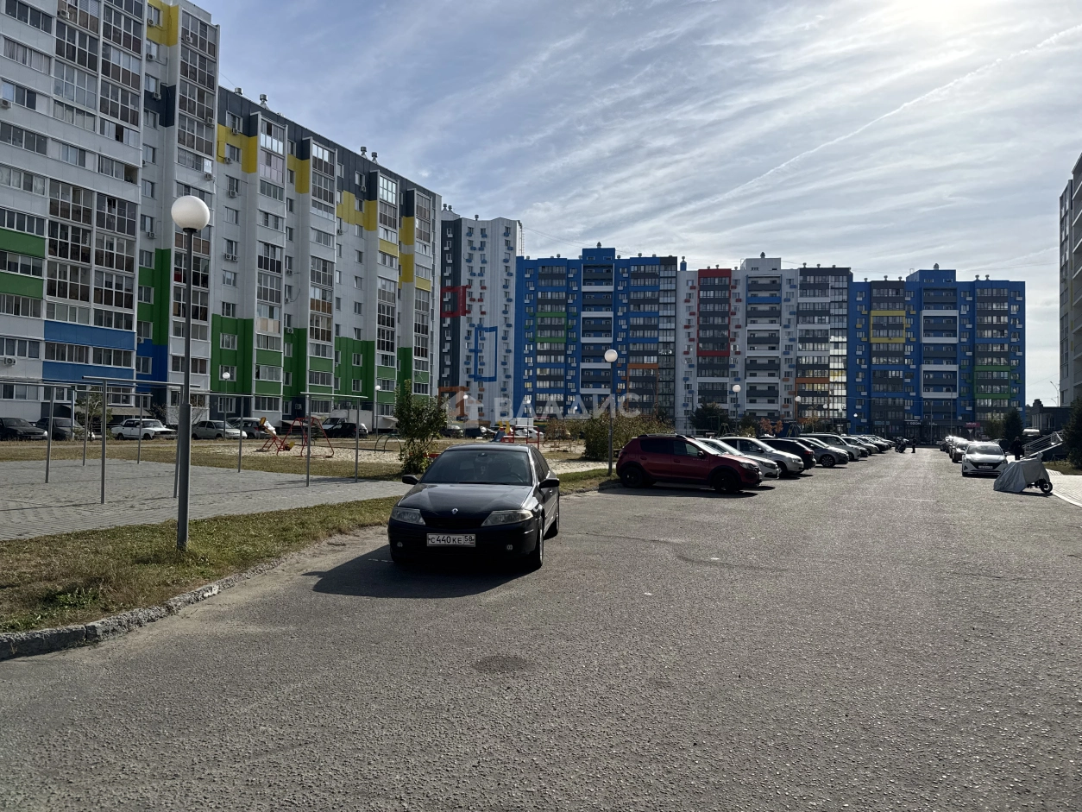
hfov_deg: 71.6
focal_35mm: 24
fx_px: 750
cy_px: 406
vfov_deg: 56.8
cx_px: 541
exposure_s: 1/10417
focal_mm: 6.76
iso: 80
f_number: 1.78
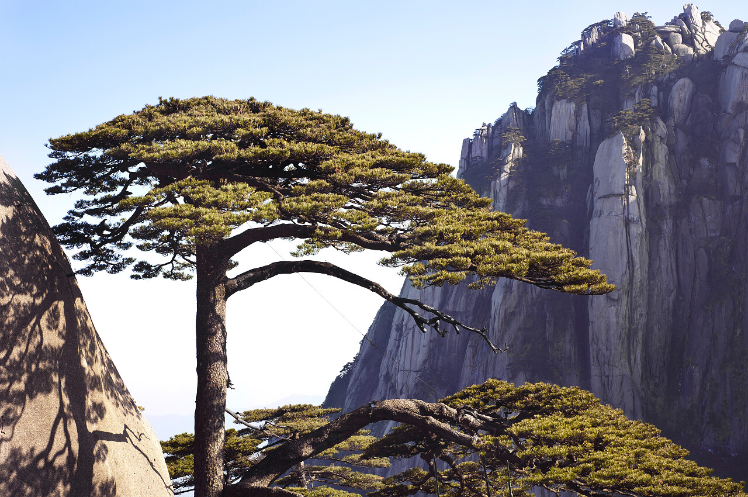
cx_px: 374
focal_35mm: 50
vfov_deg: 26.9
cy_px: 248
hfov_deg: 39.6
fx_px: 1038
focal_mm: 50
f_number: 7.1
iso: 100
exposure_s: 1/200
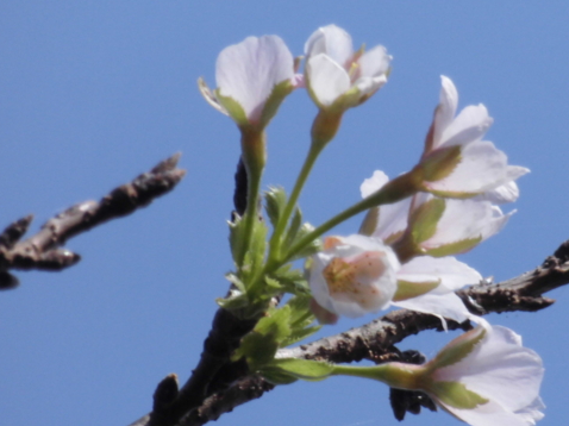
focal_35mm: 1005
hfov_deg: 2.0
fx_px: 16511
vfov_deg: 1.5
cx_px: 420
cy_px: 263
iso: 125
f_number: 6.9
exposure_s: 1/500
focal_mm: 108
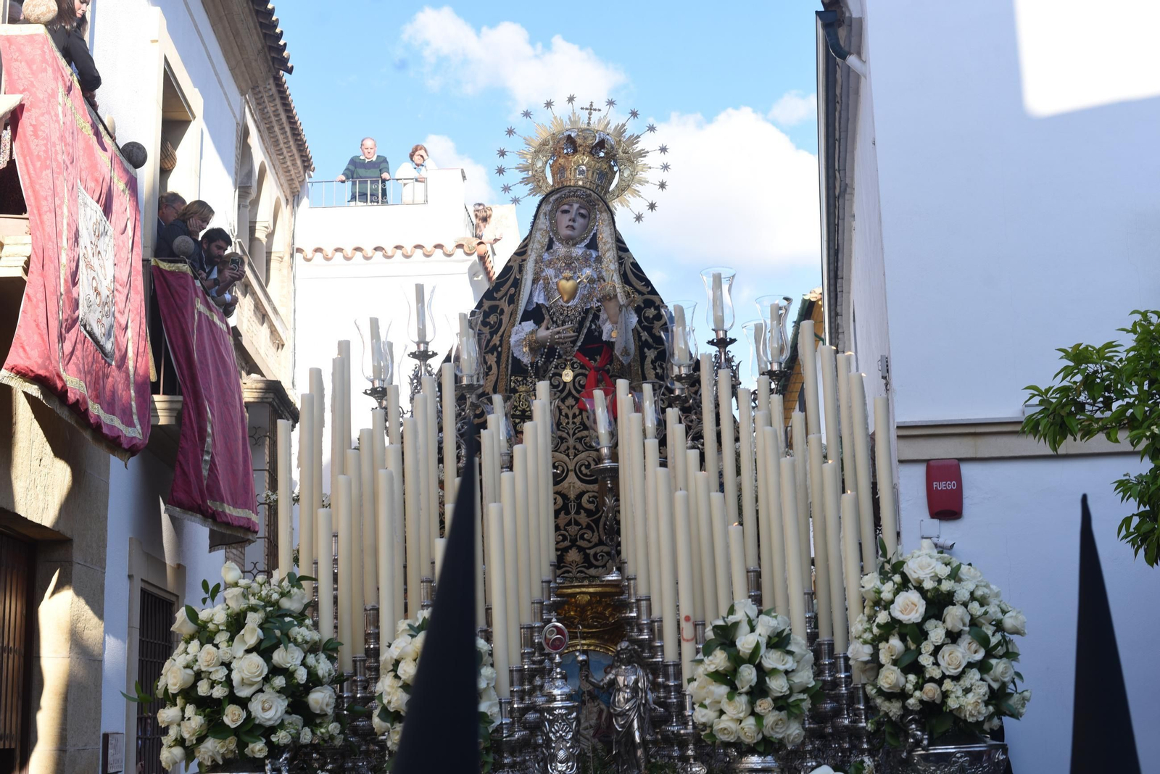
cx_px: 580
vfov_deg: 27.0
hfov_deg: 39.6
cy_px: 387
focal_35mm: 50
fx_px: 1612
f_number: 6.3
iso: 100
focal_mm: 50
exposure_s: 1/160
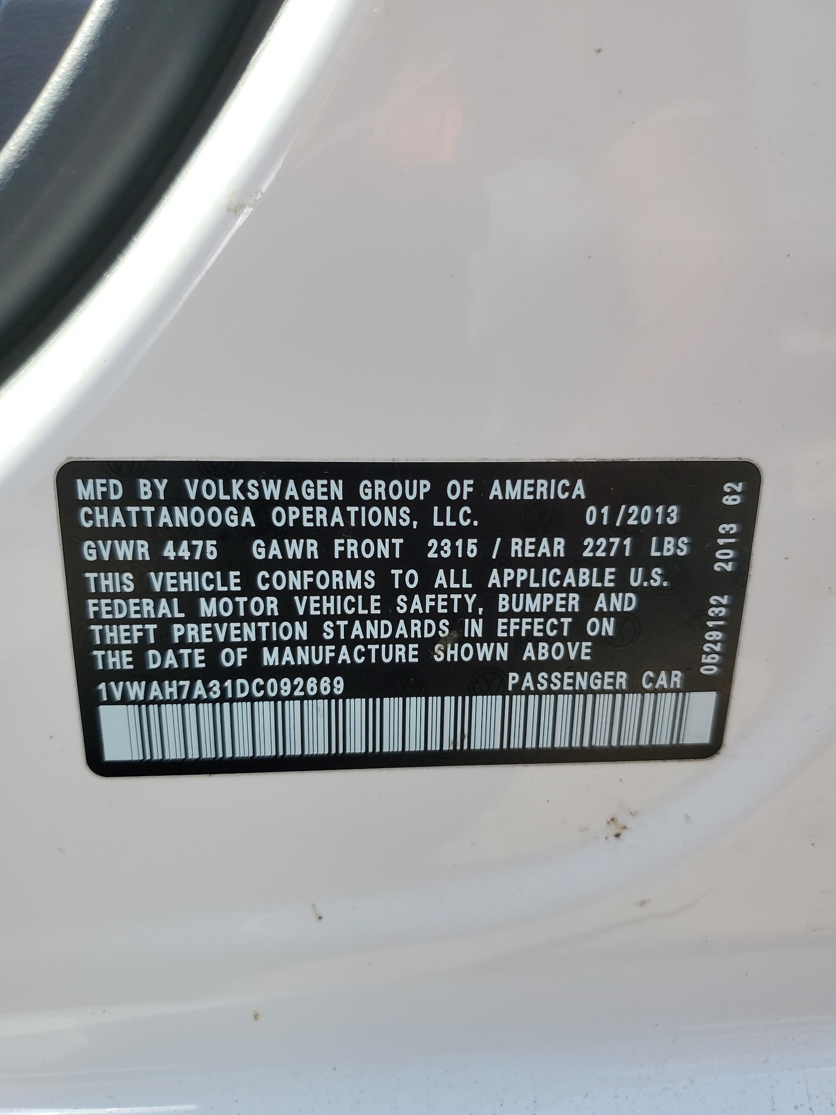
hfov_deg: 53.1
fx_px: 837
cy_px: 558
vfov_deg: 67.3
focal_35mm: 26
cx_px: 418
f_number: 1.5
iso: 50
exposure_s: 1/1111
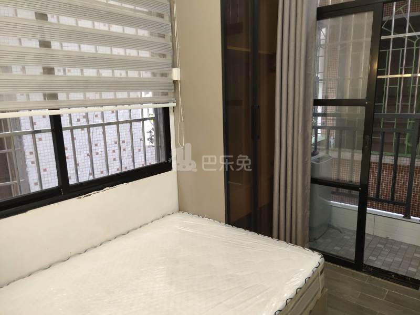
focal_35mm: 30
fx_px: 364
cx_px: 210
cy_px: 158
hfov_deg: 60.0
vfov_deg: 46.8
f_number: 1.8
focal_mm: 4.35
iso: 315
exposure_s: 1/50
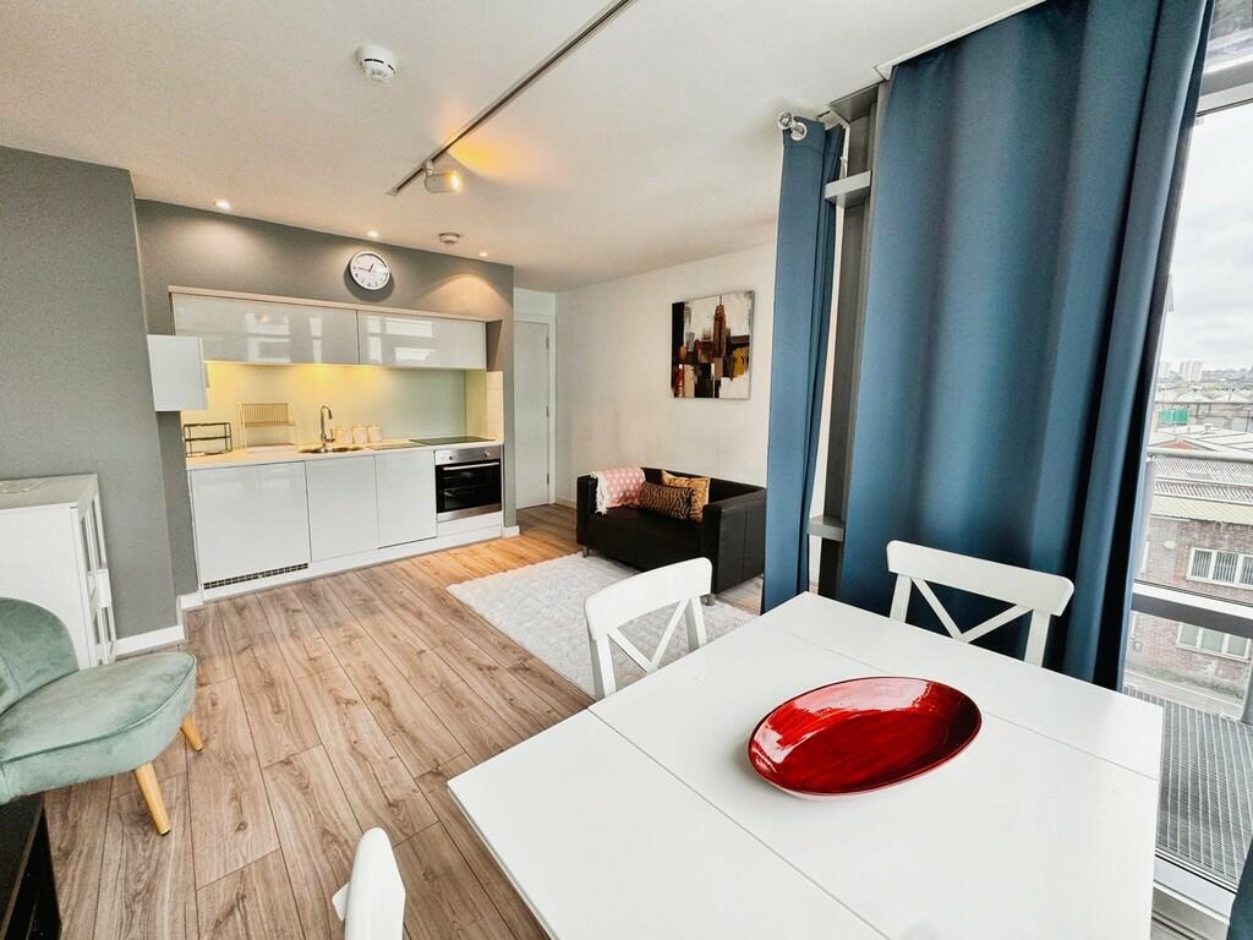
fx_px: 507
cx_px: 626
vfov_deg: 85.7
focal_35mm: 14
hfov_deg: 102.1
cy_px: 470
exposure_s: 1/100
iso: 100
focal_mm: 2.22
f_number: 2.2
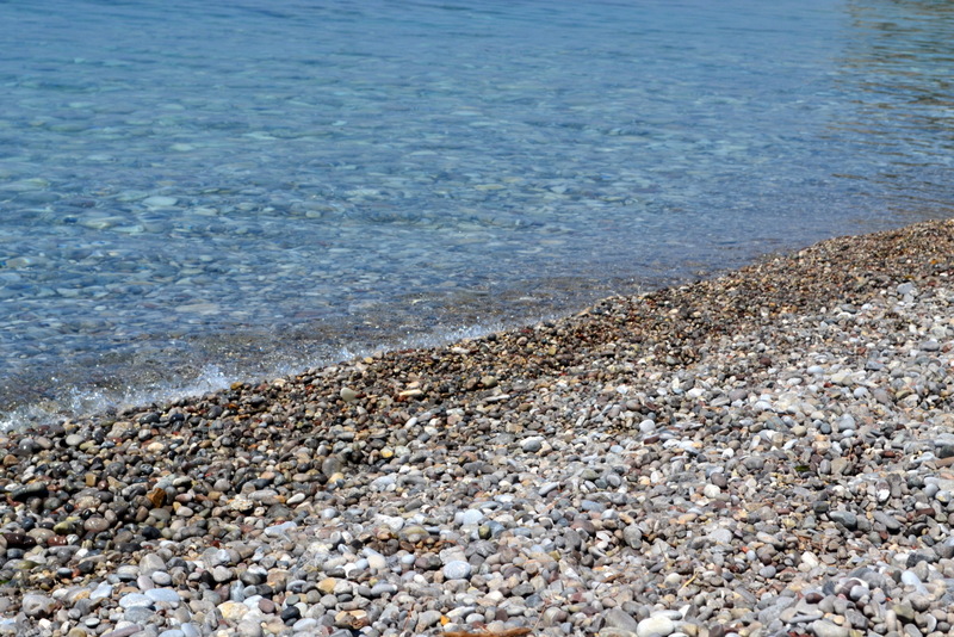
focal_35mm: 82
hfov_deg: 24.6
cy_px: 318
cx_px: 477
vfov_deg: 16.6
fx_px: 2187
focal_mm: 55
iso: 360
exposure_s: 1/500
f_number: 11
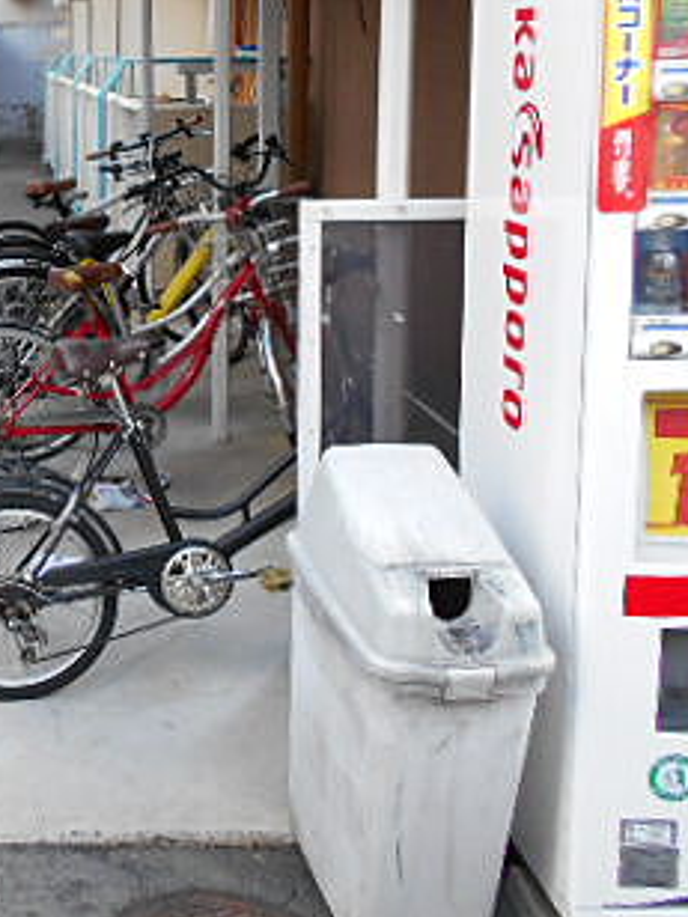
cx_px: -116
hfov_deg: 24.7
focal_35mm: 54
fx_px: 1431
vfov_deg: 34.8
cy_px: 235
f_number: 3.2
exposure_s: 1/250
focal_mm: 4.6
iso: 220
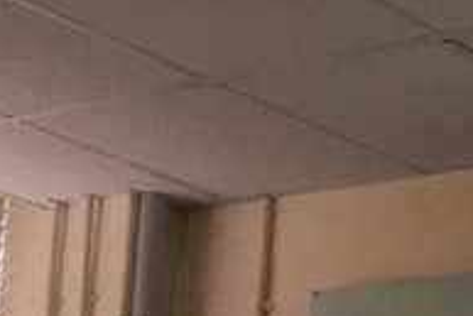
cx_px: 875
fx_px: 1644
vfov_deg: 10.3
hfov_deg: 14.3
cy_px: 576
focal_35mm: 125
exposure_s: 1/100
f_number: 2.2
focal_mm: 4.15
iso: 40
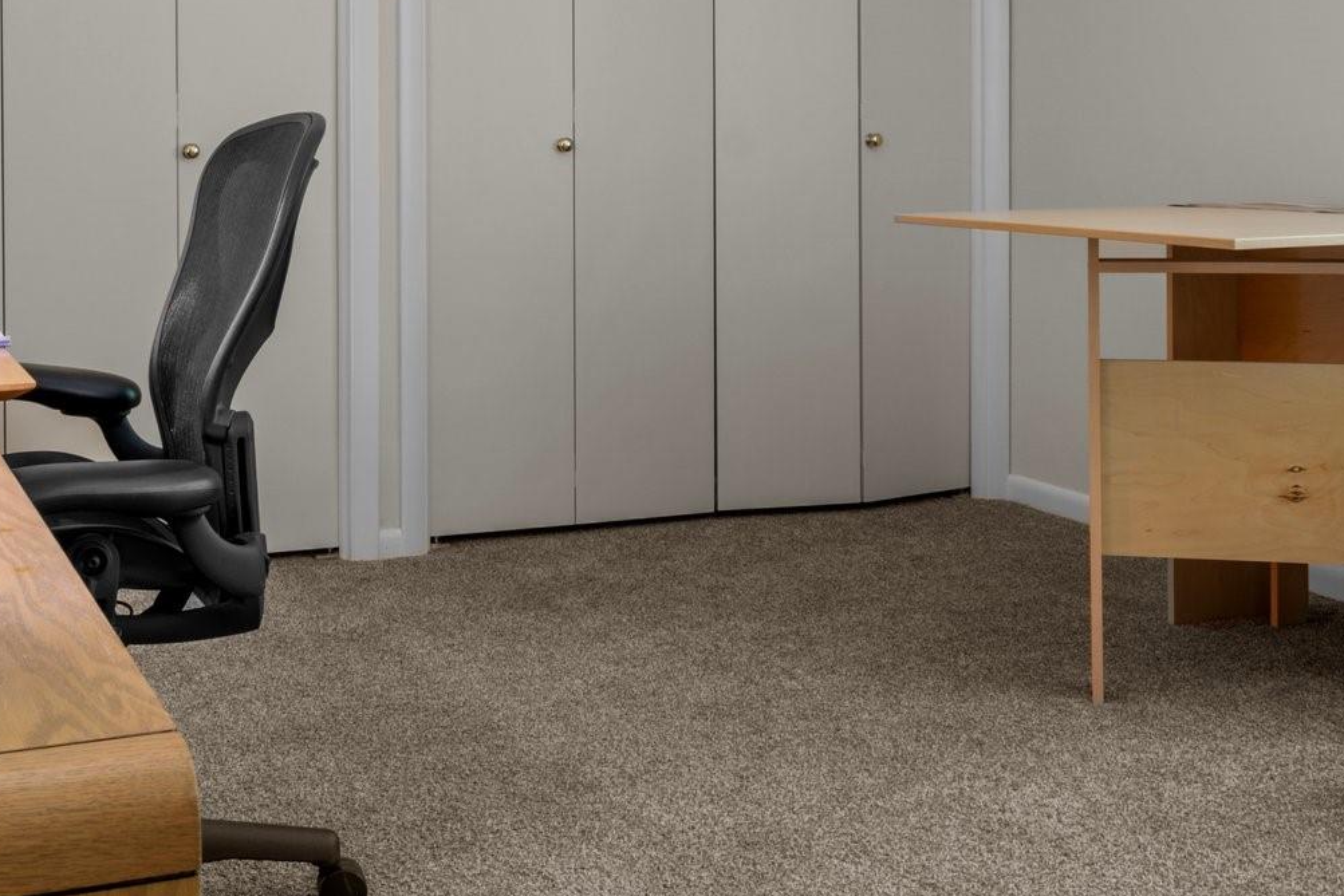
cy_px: 167
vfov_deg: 27.0
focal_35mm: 49
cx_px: 516
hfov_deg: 40.1
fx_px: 1829
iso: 100
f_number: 10
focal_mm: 16
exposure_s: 4
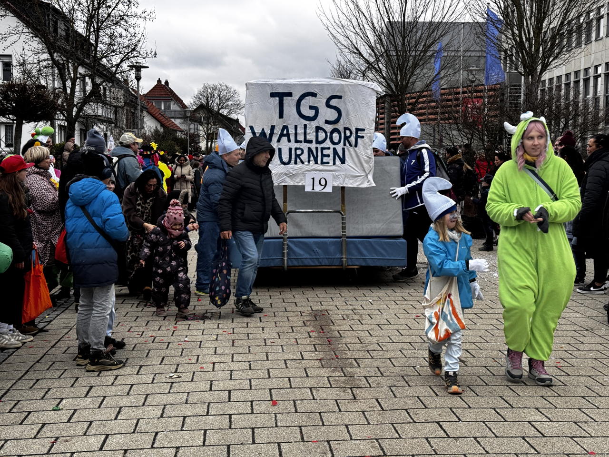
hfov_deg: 39.7
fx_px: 844
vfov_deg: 30.3
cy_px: 228
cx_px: 304
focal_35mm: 48
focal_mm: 6.76
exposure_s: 1/328
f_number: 1.78
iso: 64
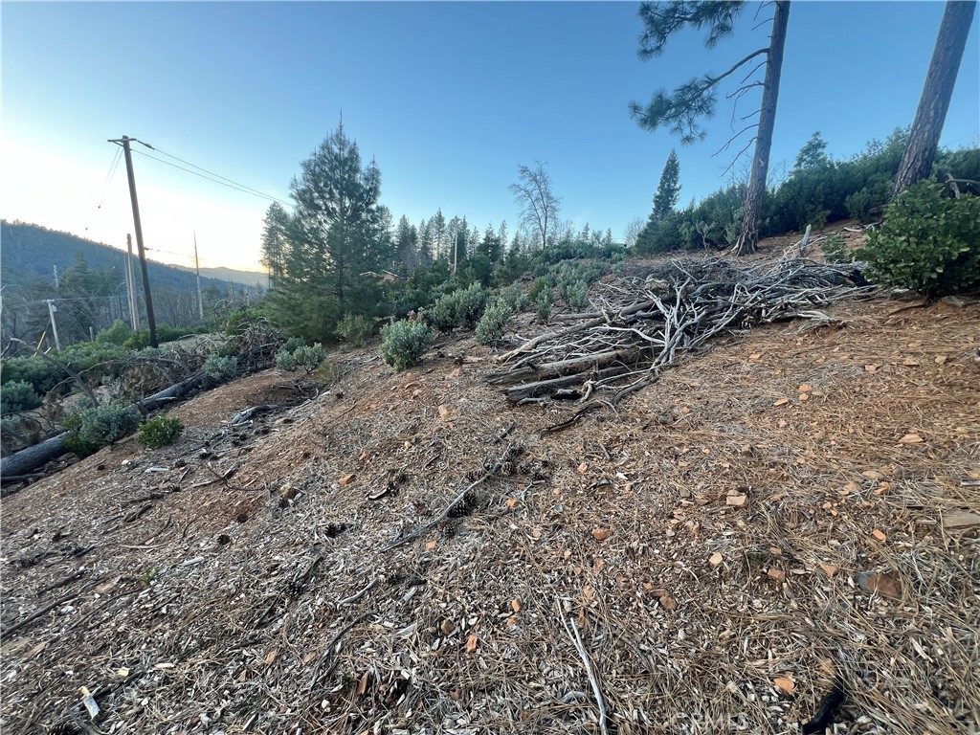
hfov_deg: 106.2
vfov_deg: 89.9
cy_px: 368
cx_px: 490
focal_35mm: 13
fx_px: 368
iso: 50
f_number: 1.8
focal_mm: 1.57
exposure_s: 1/99
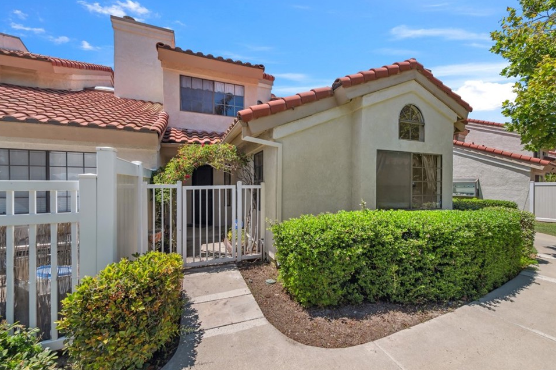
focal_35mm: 15
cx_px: 290
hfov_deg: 100.4
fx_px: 231
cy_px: 186
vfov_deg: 77.2
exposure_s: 1/320
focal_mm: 14
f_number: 7.1
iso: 100
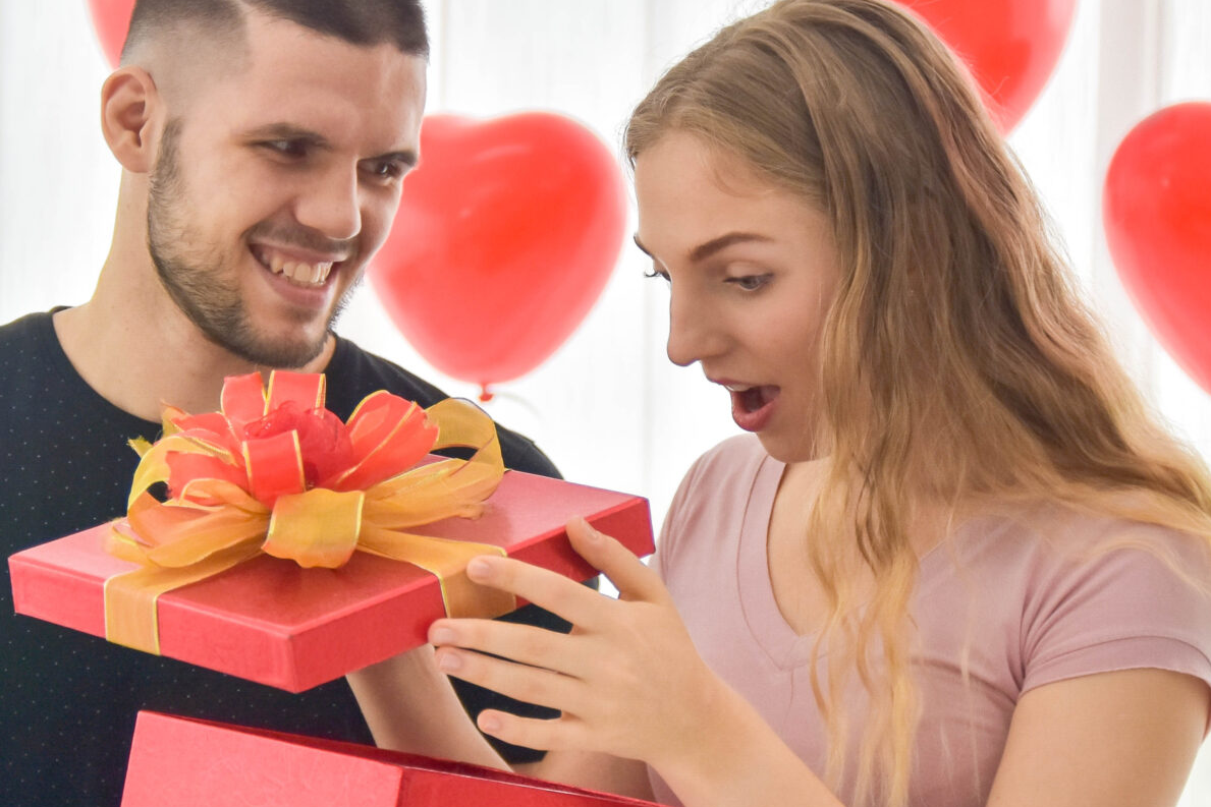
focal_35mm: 113
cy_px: 501
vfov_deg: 12.1
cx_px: 570
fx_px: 3804
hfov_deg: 18.1
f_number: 2.8
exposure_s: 1/1000
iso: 200
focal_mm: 35
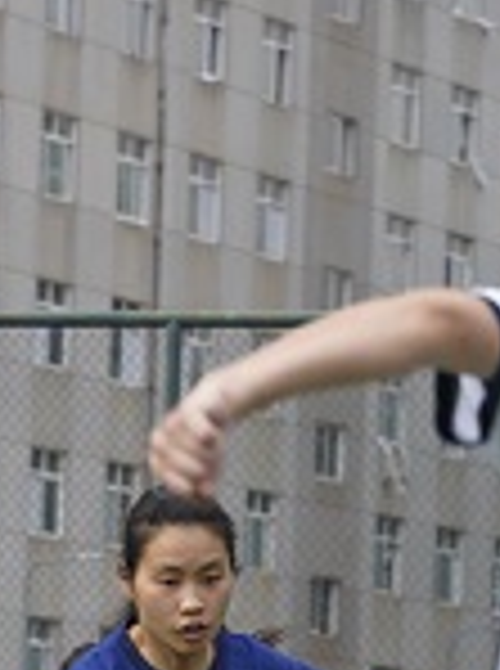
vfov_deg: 4.6
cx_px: 207
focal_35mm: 435
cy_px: 697
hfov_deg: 3.4
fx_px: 8414
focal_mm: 75
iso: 100
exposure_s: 1/200
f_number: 5
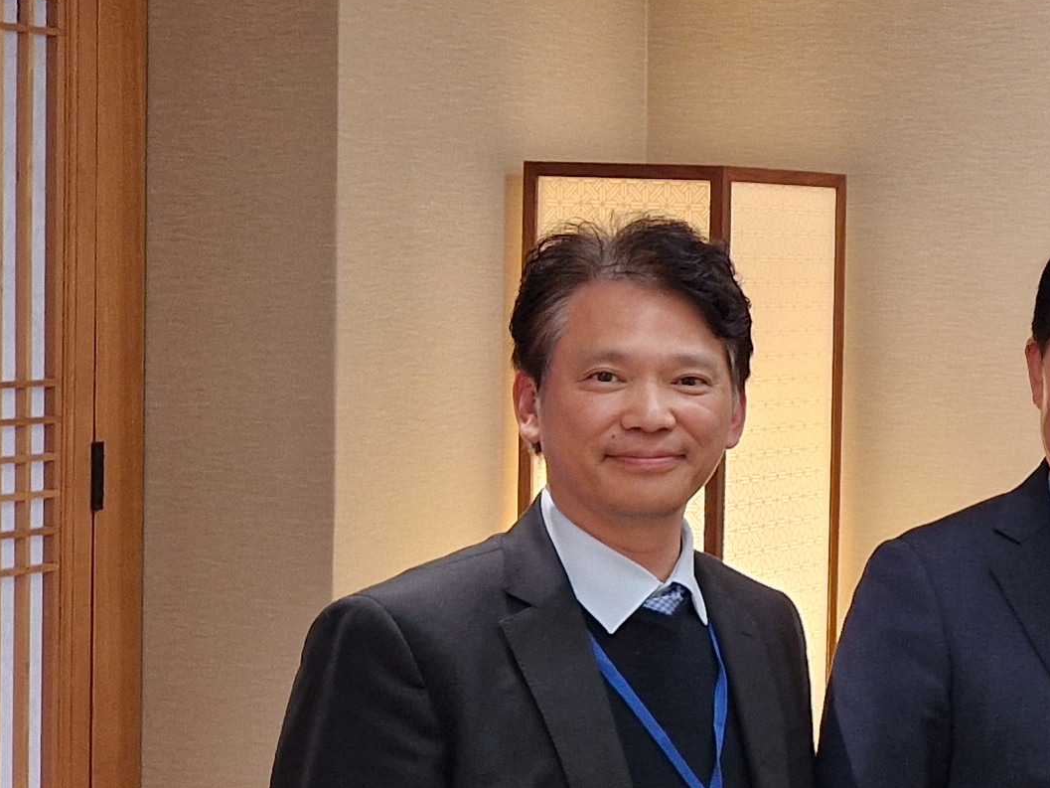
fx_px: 2639
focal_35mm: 87
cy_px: 333
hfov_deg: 20.3
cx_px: 1420
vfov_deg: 17.0
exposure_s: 1/100
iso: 125
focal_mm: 5.4
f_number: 1.8
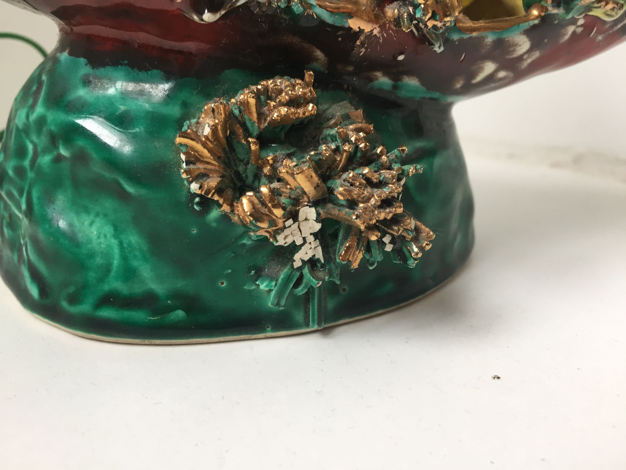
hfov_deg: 61.7
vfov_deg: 48.2
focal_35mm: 29
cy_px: 235
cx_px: 313
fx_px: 524
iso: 80
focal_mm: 4.15
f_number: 2.2
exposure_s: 1/33
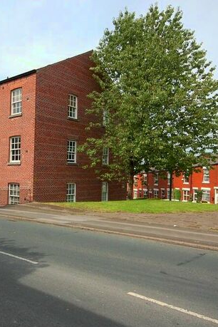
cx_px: 41
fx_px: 291
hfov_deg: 39.4
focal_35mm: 32
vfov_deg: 58.7
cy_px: 165
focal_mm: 14
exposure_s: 1/250
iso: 200
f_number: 8
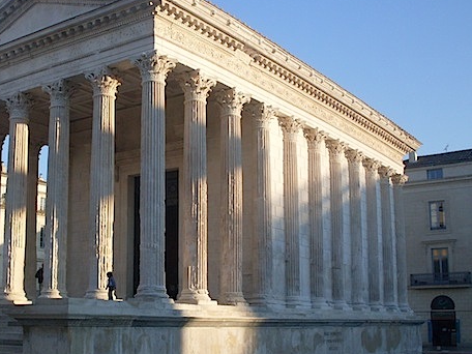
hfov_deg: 37.8
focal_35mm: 50
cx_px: 163
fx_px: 682
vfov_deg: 29.1
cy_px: 184
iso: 80
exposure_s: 1/90
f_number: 8.4
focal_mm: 6.3
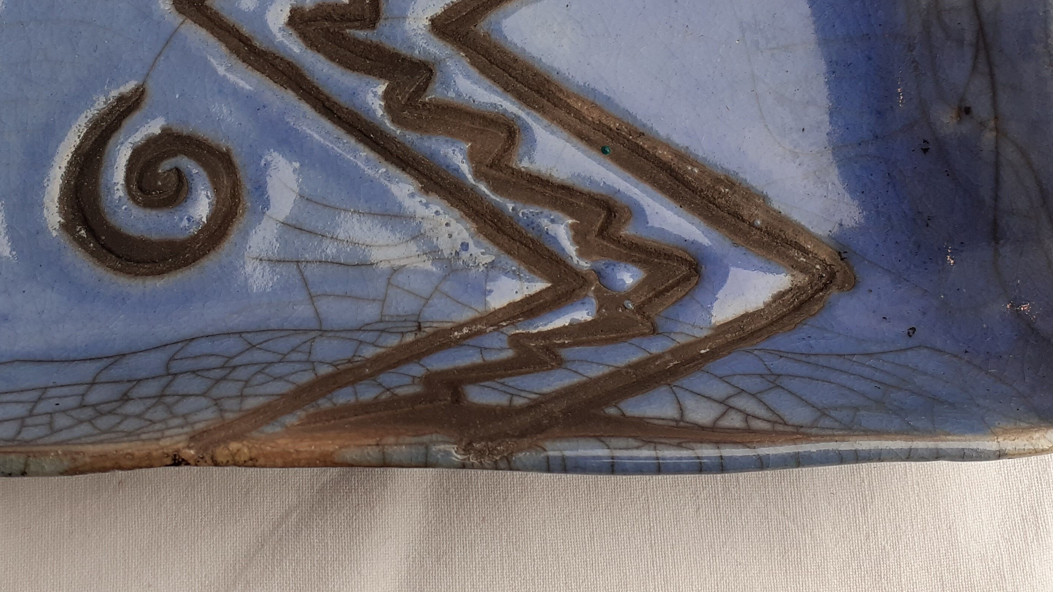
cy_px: 114
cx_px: 432
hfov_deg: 47.1
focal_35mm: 43
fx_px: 1201
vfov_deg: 27.1
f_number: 1.9
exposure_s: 1/100
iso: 50
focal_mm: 3.6
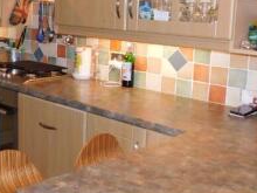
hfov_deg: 29.9
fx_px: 453
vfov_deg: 23.9
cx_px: 10
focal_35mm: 61
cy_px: 66
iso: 200
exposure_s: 1/30
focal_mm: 4
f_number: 3
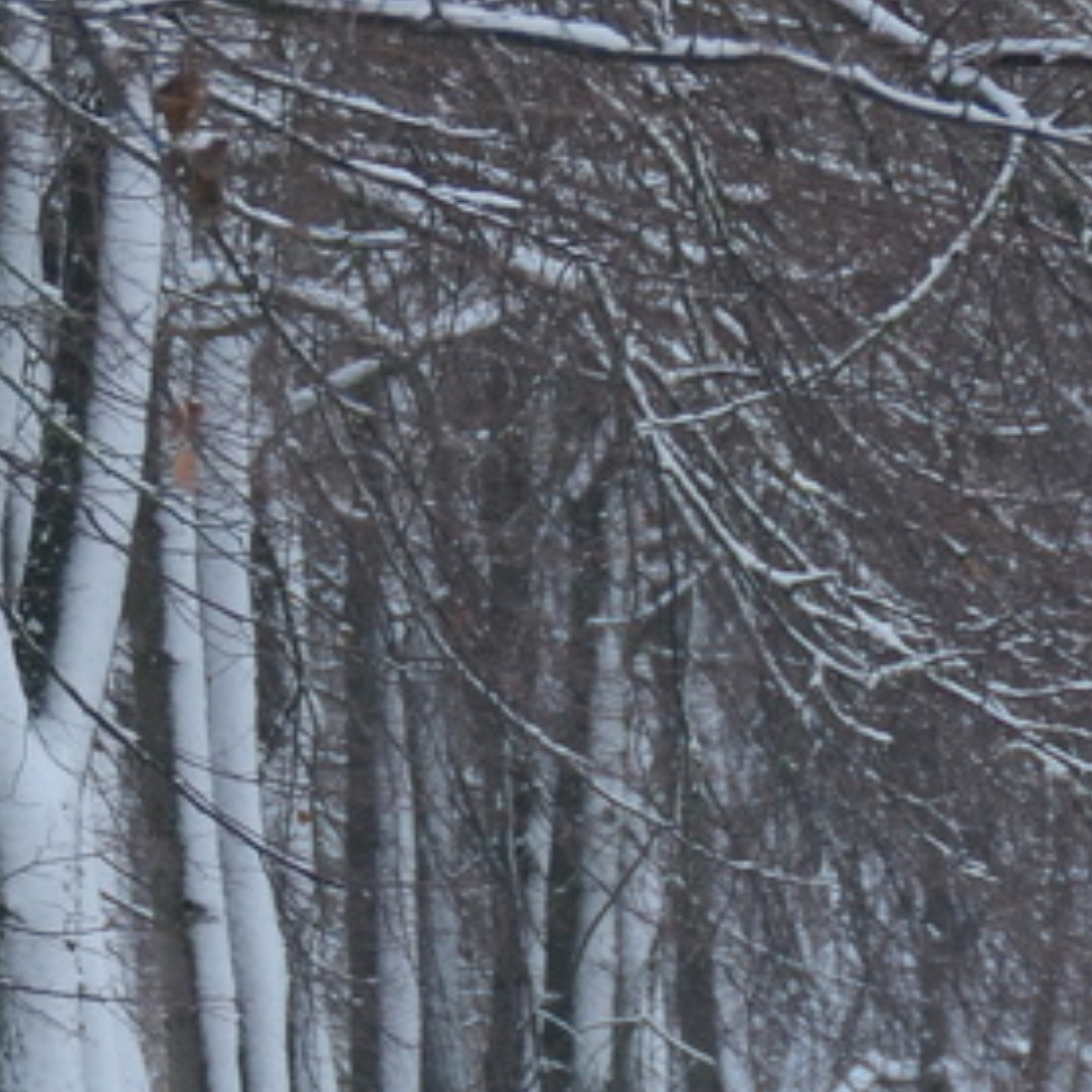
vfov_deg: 2.1
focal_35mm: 829
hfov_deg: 2.1
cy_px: 1086
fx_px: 29587
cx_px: -114
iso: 200
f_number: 6.3
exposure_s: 1/125
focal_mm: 130
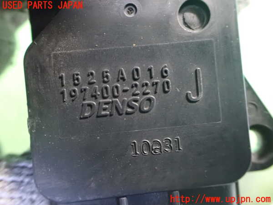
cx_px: 136
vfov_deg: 46.8
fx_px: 237
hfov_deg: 60.0
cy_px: 102
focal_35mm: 30
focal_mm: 5.4
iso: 1600
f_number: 2.3
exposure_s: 1/20
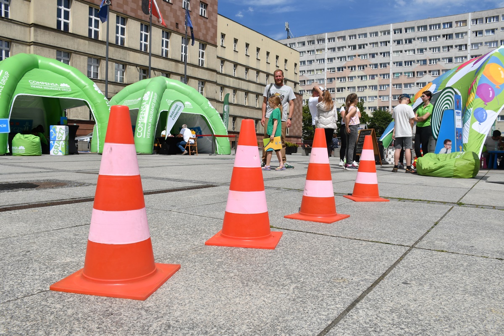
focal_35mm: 27
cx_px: 252
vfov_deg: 47.9
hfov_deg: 67.4
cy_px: 168
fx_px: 378
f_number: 11
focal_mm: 18
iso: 100
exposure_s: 1/320
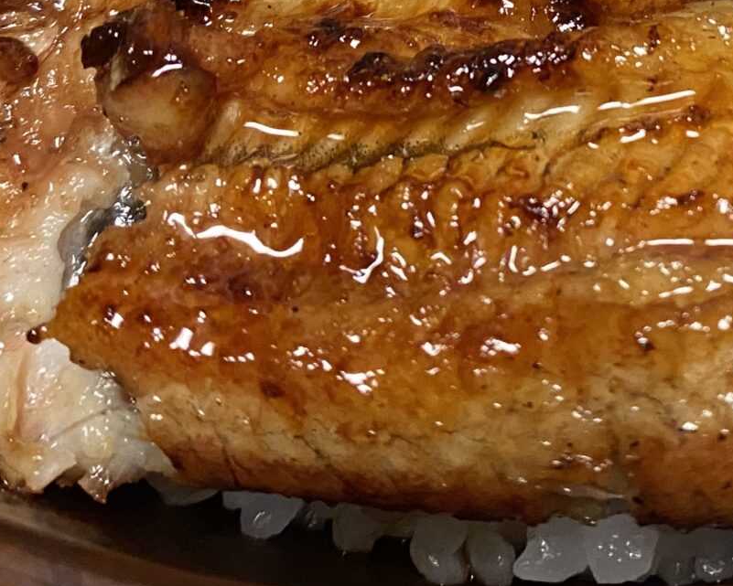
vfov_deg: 18.3
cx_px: 571
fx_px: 1692
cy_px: -178
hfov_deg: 24.1
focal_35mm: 78
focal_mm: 4.25
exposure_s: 1/50
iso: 320
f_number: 1.8
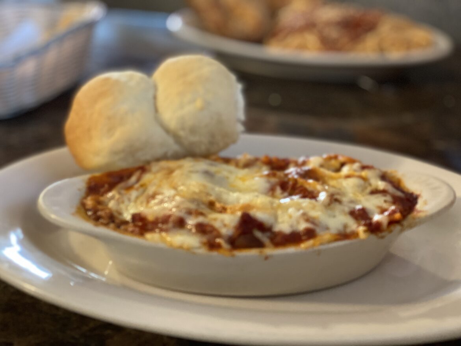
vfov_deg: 28.0
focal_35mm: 52
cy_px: 173
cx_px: 230
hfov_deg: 36.8
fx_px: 693
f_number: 2
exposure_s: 1/24
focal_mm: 6
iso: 400
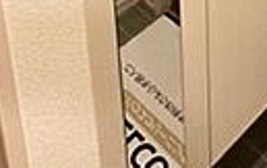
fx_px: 503
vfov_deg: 13.6
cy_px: -236
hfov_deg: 29.1
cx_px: 213
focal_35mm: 69
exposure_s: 1/77
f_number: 2.2
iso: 320
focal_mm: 2.22
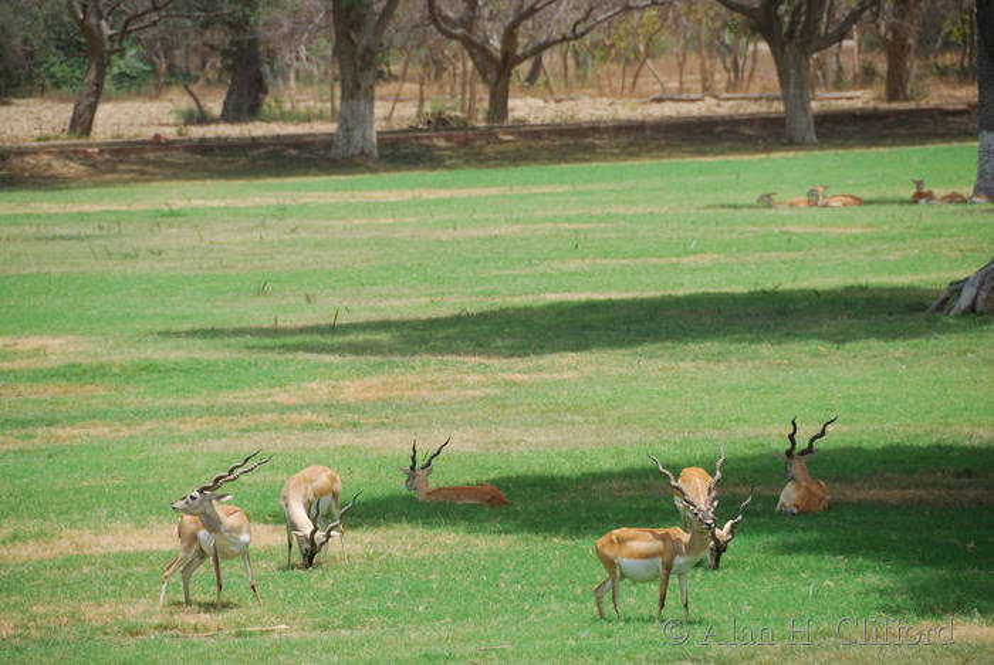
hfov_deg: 6.9
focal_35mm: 300
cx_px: 497
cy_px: 332
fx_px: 8290
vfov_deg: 4.6
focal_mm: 200
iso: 100
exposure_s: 1/250
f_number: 6.3
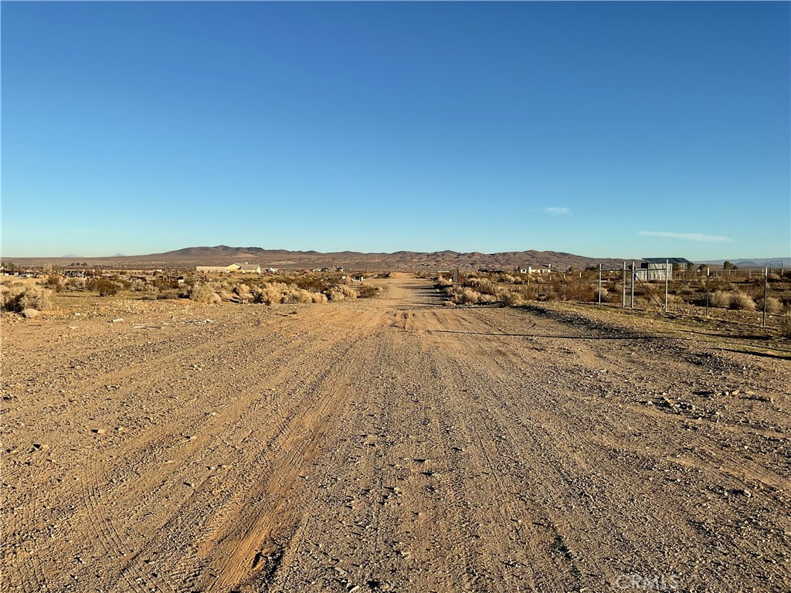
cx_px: 396
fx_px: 663
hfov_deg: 61.7
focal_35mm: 29
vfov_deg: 48.2
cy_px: 296
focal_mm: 3
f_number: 1.8
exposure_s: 1/1912
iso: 16
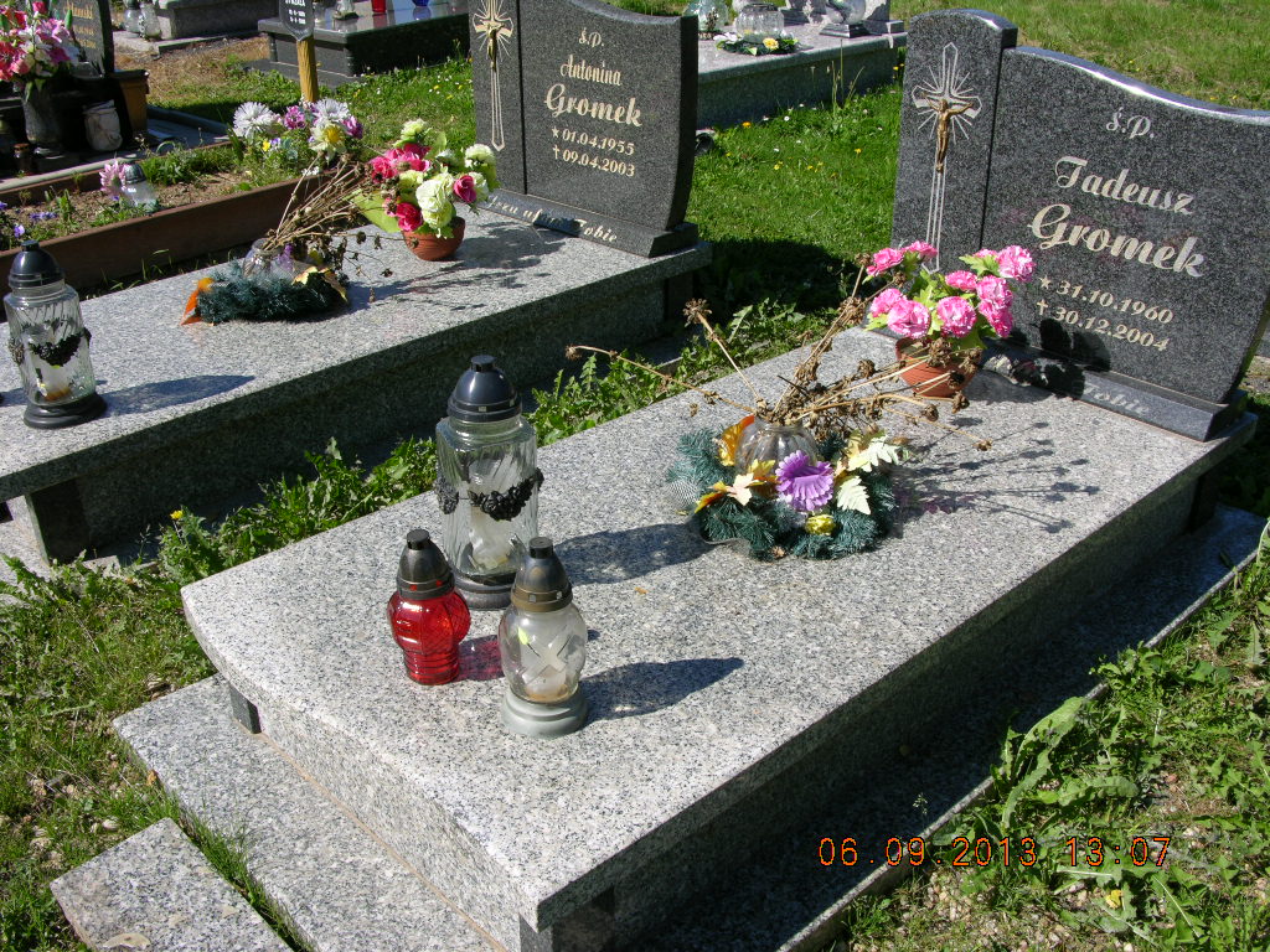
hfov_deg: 52.6
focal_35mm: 35
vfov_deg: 40.7
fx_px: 1284
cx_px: 635
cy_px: 476
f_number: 6.3
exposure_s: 1/229
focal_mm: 8.9
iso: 50
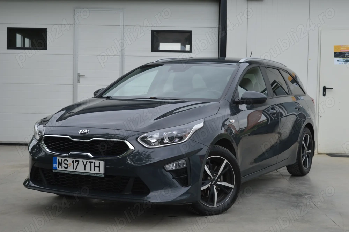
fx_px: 581
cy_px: 116
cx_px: 174
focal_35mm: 60
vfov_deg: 22.6
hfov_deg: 33.4
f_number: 7.1
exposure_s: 1/200
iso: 100
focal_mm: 40
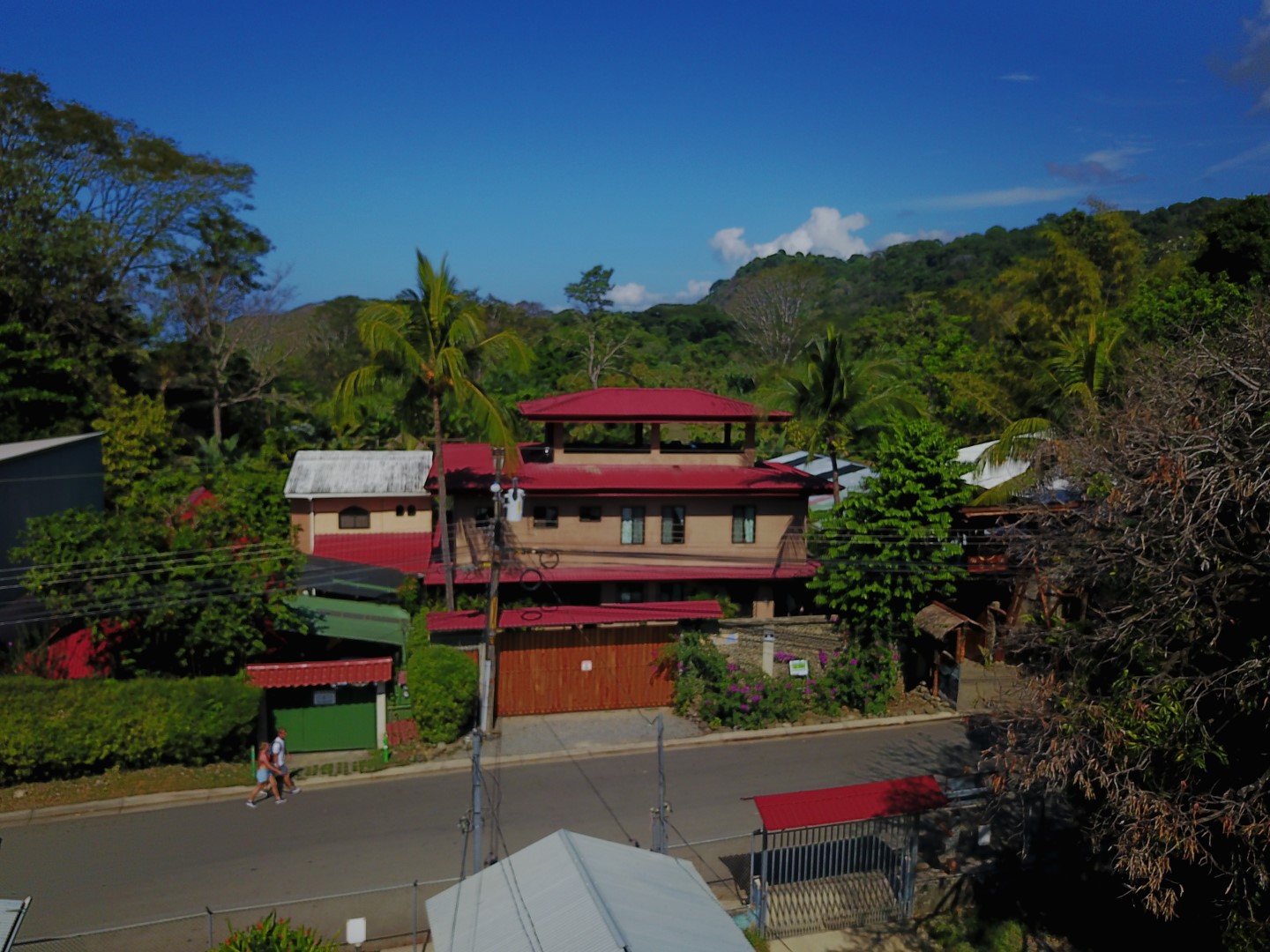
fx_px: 954
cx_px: 635
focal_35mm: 26
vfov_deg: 53.1
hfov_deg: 67.3
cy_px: 476
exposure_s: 1/4098
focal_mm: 4.7
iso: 100
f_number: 2.2
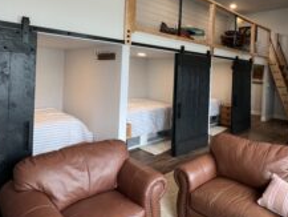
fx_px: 200
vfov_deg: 55.7
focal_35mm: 24
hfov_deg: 68.2
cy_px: 73
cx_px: 206
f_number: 1.8
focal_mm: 1.57
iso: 160
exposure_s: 1/60
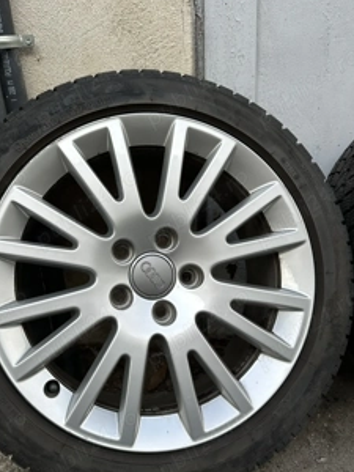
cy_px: 234
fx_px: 436
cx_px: 142
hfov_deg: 43.9
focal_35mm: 32
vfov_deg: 56.8
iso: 80
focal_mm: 6.86
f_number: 1.78
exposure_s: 1/454
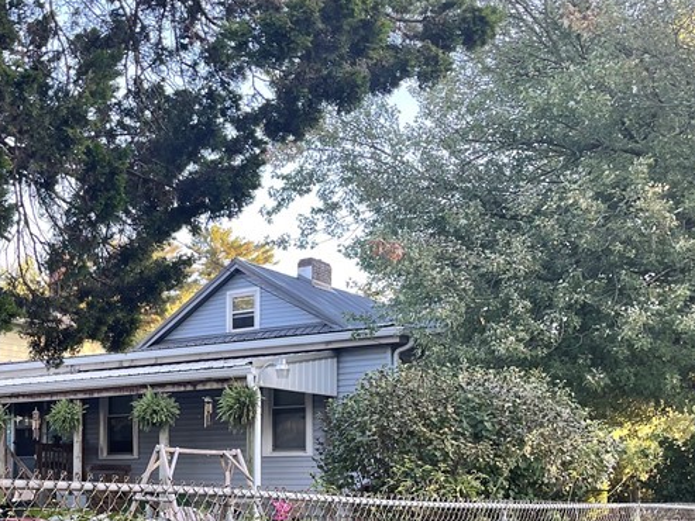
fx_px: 1084
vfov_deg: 26.5
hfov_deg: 33.8
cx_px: 85
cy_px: 421
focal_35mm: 54
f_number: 1.6
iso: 50
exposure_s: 1/121
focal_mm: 5.1
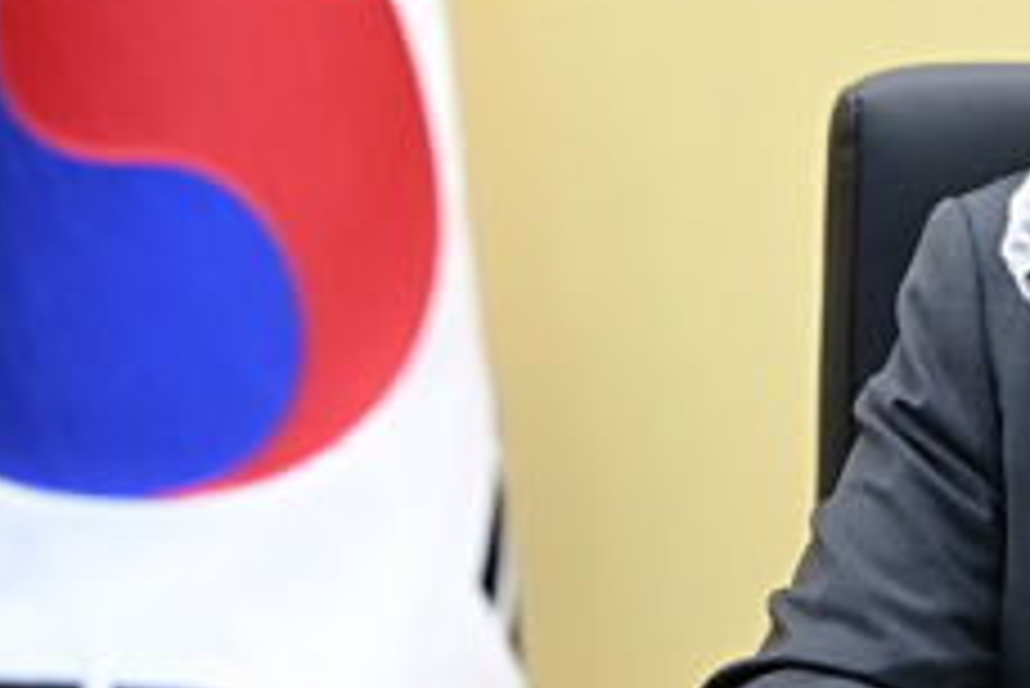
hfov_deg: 5.8
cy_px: 11
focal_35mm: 351
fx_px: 10048
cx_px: 1322
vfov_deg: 3.9
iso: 1600
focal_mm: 115
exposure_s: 1/250
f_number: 3.2
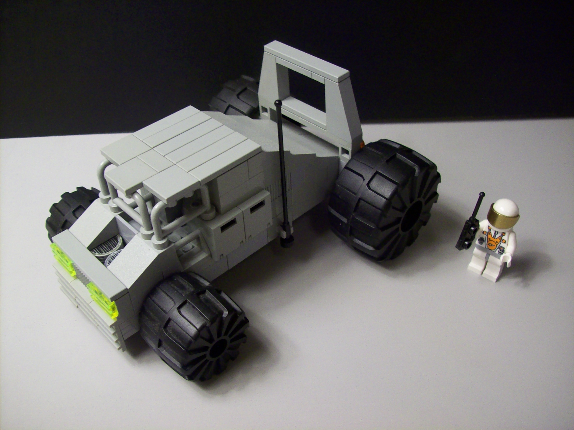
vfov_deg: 39.6
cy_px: 215
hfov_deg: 51.4
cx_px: 287
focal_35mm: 36
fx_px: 597
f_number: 2.7
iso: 160
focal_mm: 6
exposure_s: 1/28.2
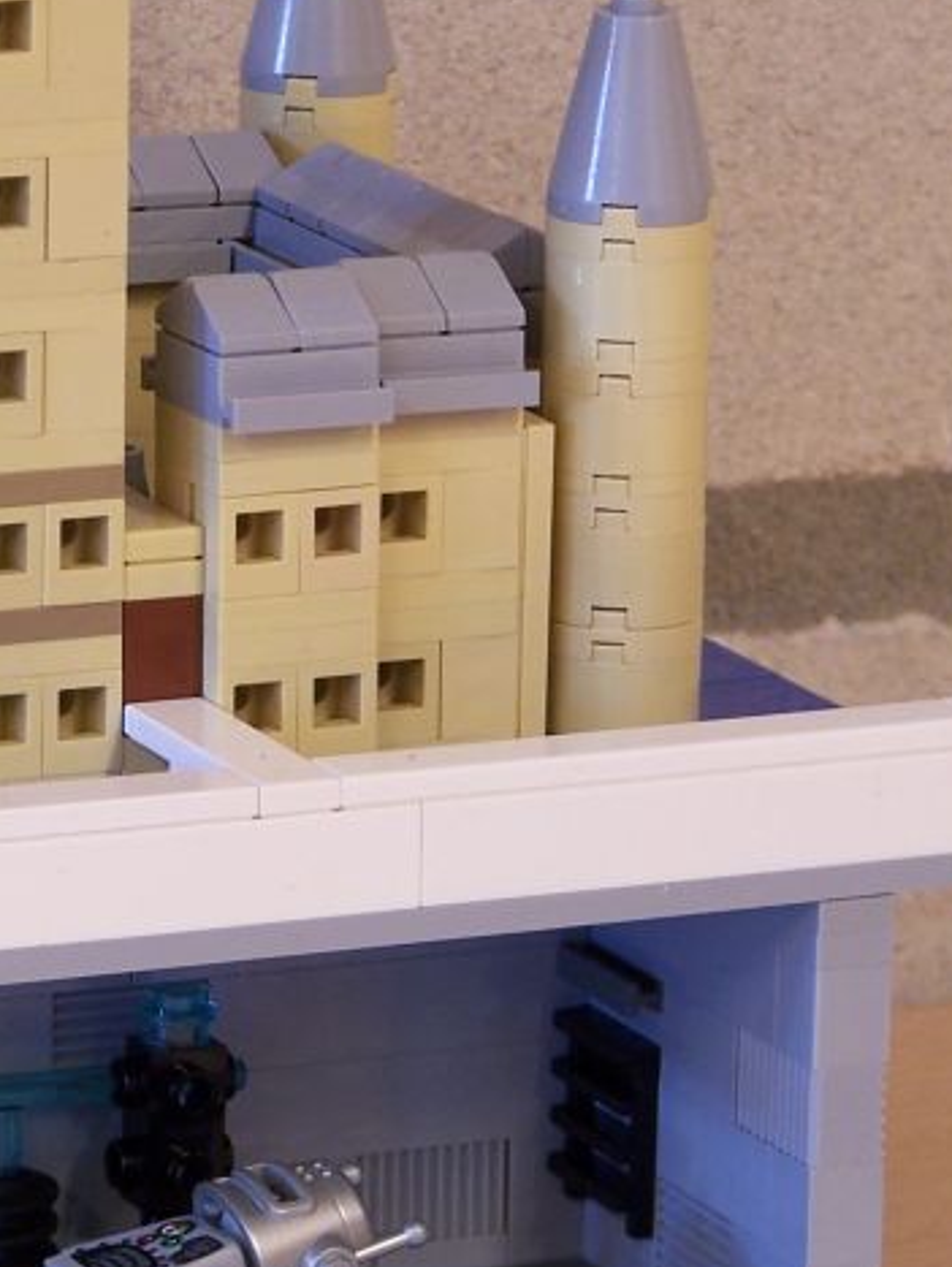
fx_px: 8422
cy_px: 613
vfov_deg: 8.6
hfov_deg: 6.5
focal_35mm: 230
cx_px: 122
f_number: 3.2
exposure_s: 1/4
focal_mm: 17.5
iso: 80
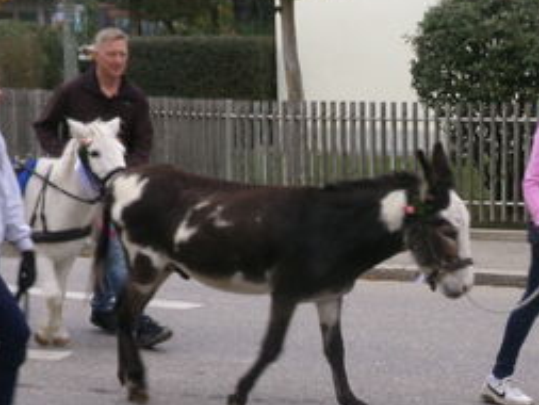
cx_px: 466
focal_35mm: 95
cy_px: 299
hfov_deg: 20.3
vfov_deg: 15.5
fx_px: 1480
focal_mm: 6.6
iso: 100
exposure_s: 1/140
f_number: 4
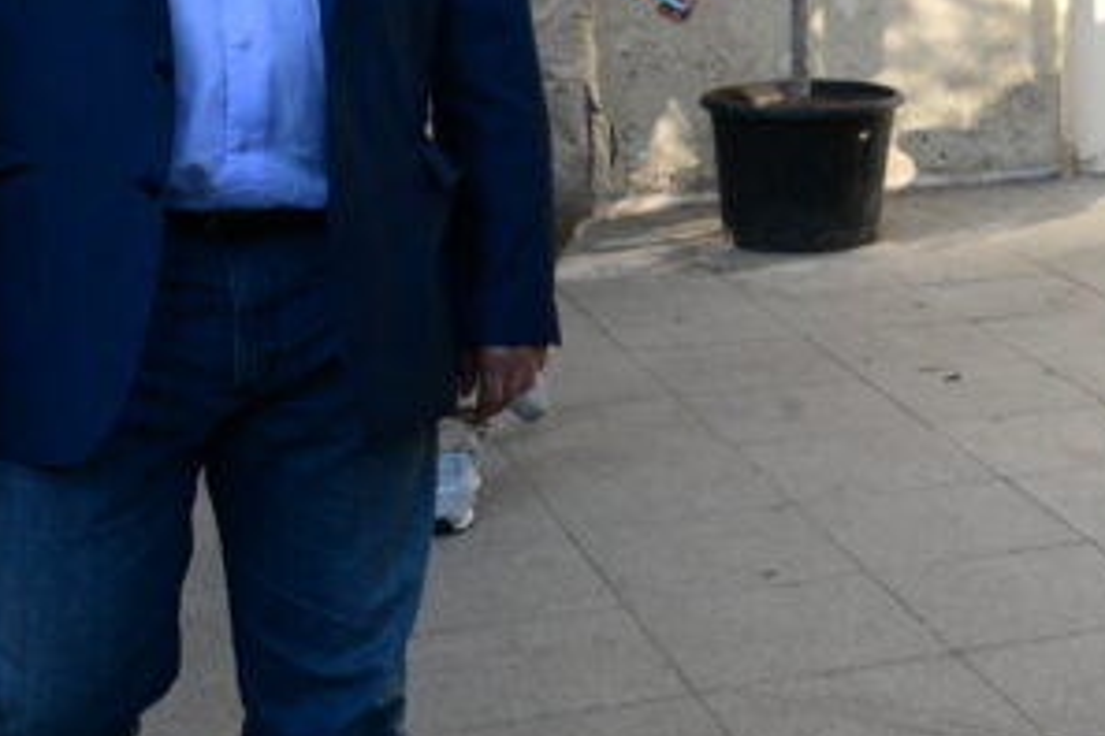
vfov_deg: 15.3
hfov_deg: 22.0
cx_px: 1302
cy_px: -156
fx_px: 2640
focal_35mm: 86
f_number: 10
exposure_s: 1/2500
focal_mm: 34
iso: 6400
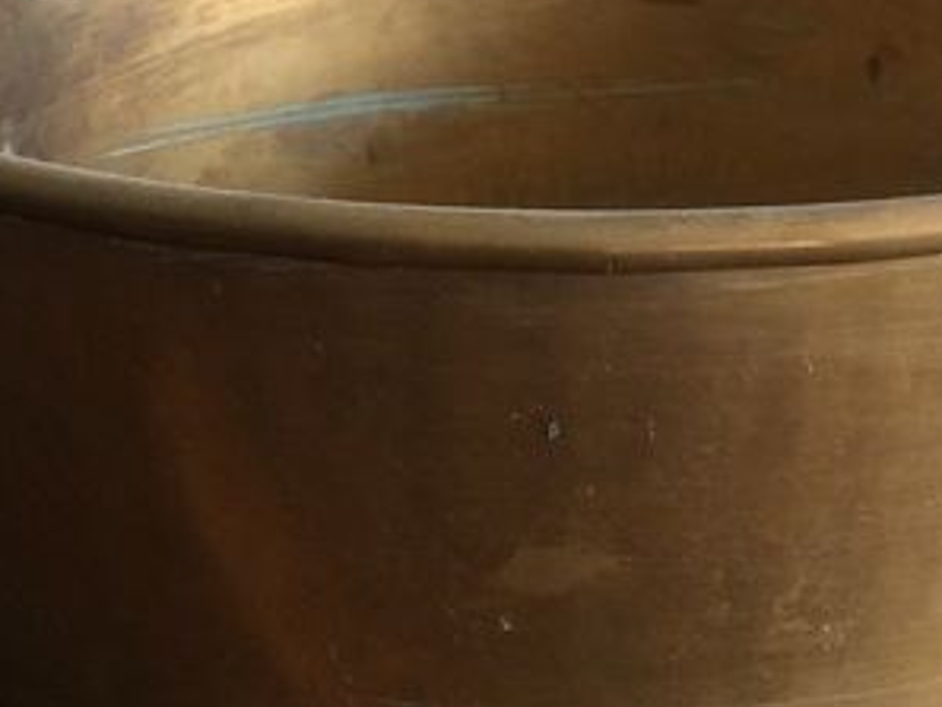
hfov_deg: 21.0
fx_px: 2477
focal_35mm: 91
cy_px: -46
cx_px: 891
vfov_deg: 15.8
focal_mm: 4.12
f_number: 2.2
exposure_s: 1/30
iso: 80
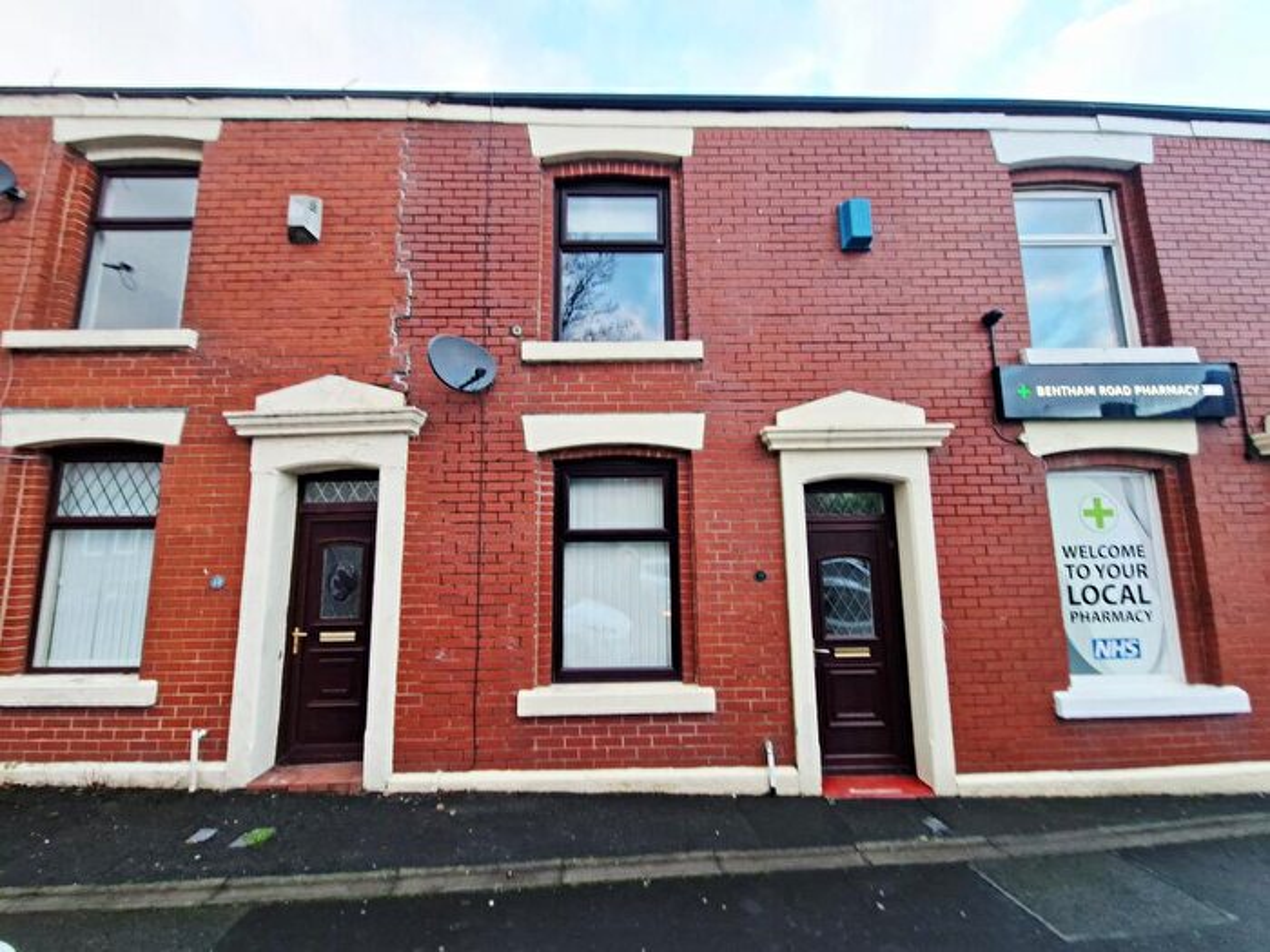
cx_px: 635
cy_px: 476
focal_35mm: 13
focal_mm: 2.2
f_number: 2.2
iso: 64
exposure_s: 1/100
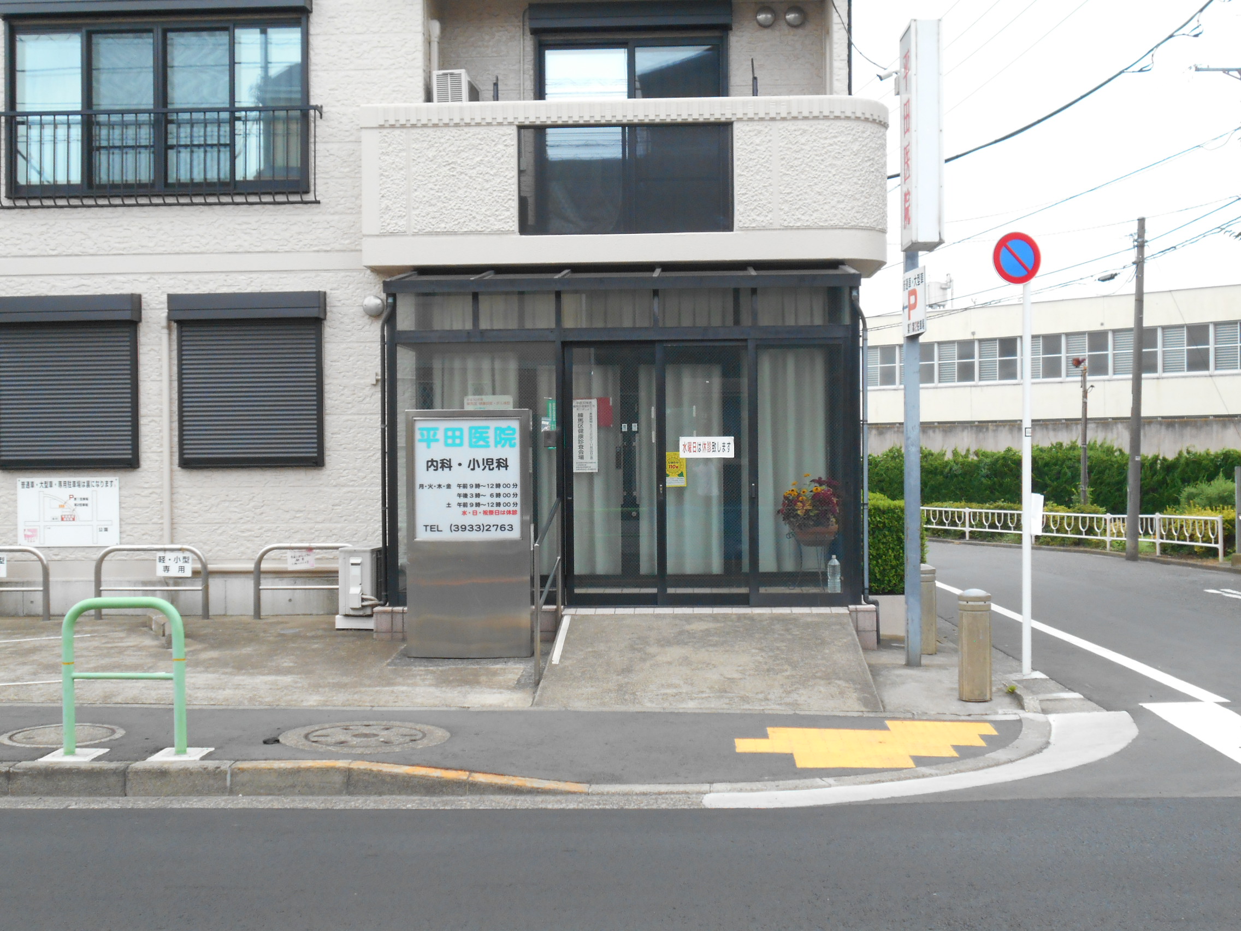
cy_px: 466
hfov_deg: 42.9
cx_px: 620
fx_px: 1577
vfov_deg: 32.9
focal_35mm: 44
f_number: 4.2
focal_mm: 7.7
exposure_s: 1/250
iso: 220
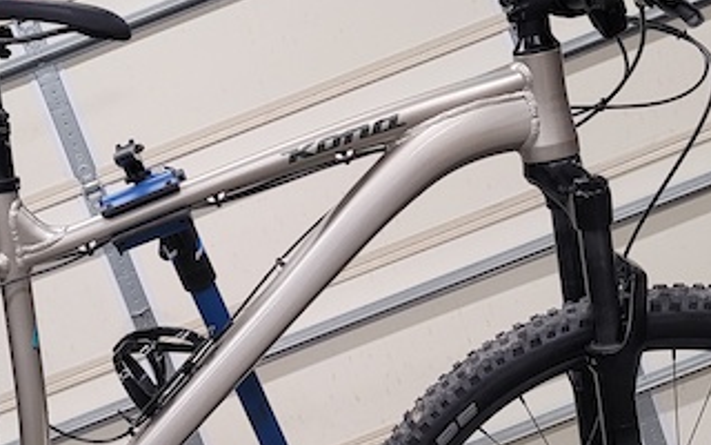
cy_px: 400
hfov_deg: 29.4
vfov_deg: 18.6
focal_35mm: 69
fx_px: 1337
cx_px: 198
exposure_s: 1/120
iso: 250
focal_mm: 5.4
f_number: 1.8
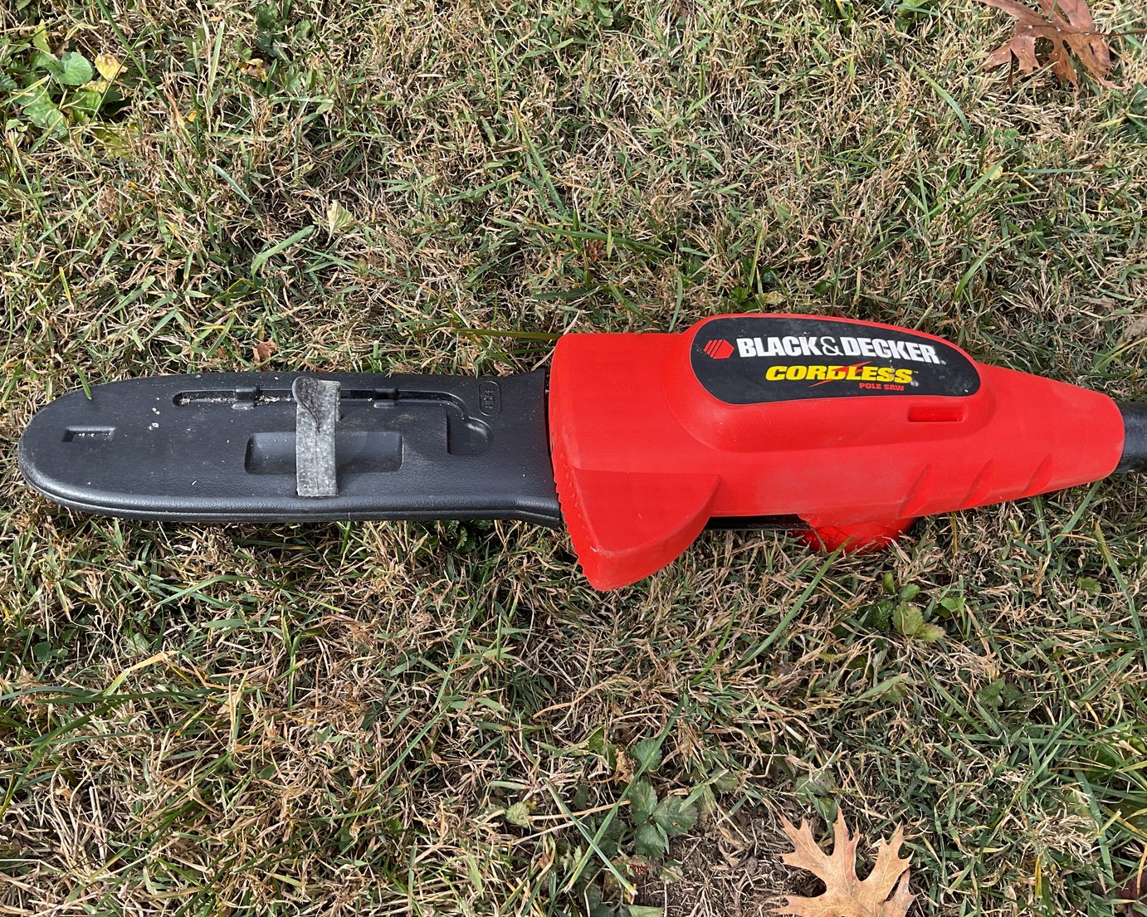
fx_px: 1052
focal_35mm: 31
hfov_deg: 57.2
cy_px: 463
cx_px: 543
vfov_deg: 47.1
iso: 16
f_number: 1.8
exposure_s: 1/327
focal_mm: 3
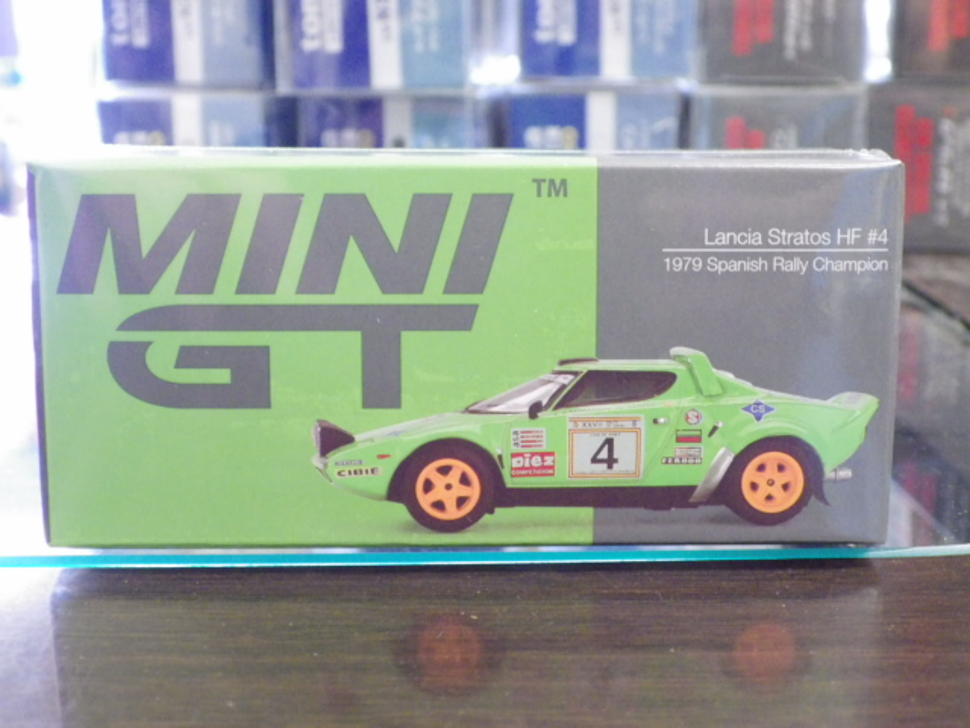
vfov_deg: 24.8
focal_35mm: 59
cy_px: 364
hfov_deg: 32.7
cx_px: 485
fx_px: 1653
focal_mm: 10.7
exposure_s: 1/25
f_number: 4
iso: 1000
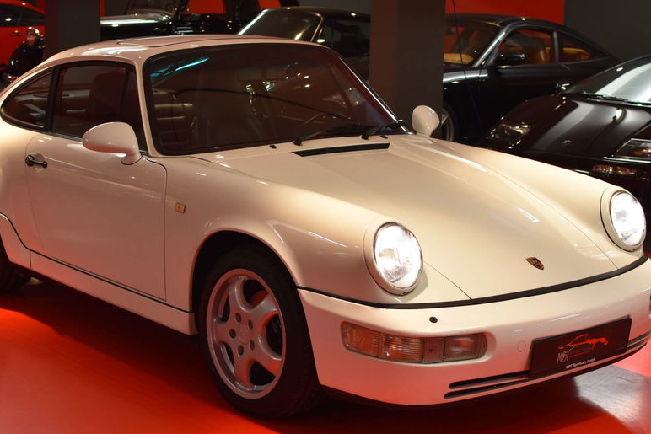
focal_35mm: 70
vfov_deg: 19.6
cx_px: 307
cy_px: 225
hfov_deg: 29.0
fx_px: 1260
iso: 450
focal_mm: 35
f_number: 4
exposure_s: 1/60
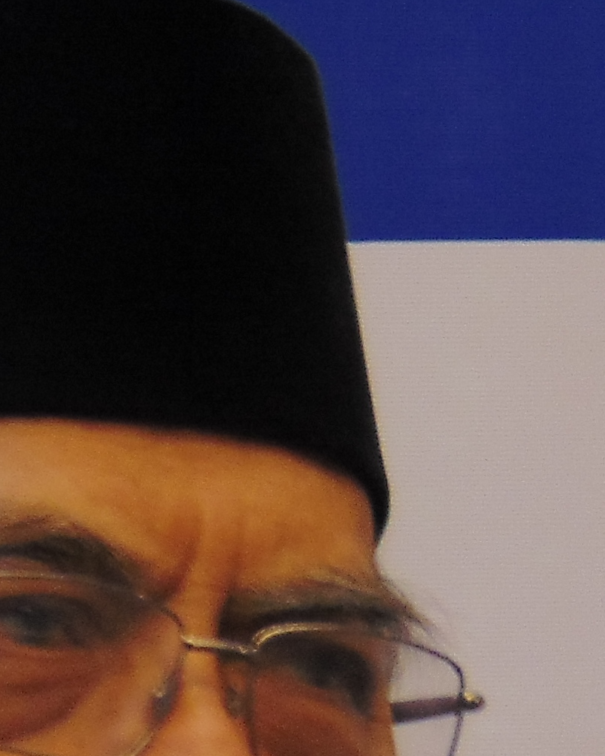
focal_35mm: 667
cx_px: -170
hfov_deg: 2.3
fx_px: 14933
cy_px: 1015
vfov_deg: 2.9
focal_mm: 23.9
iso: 80
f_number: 4
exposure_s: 1/4
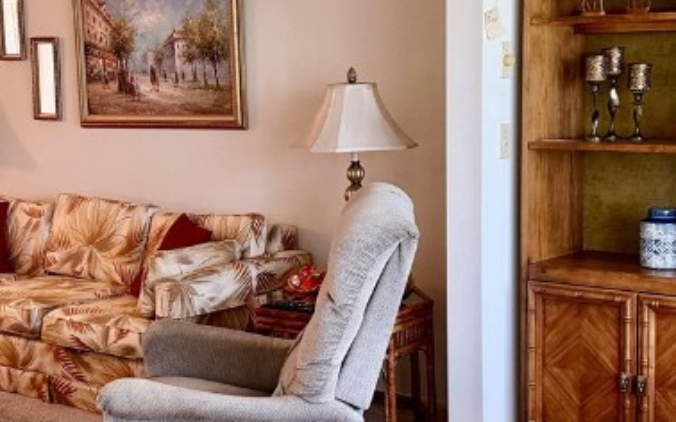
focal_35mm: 69
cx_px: 181
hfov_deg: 29.4
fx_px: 1271
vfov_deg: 18.9
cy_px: 198
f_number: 1.78
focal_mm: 6.76
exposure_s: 1/60
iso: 320
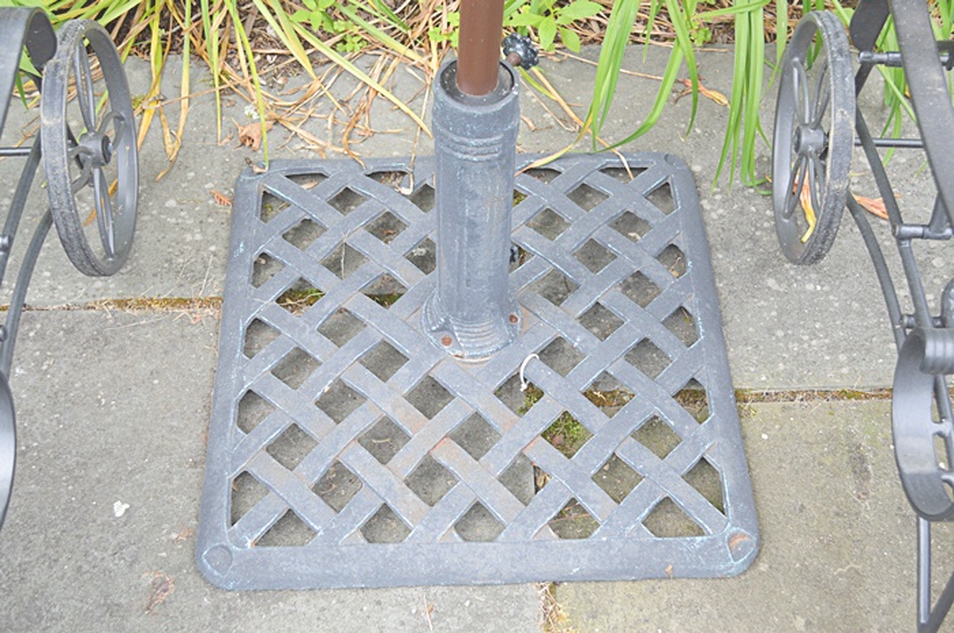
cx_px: 477
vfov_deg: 29.8
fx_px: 1191
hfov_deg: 43.6
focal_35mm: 45
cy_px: 316
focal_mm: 30
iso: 400
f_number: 5
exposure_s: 1/100
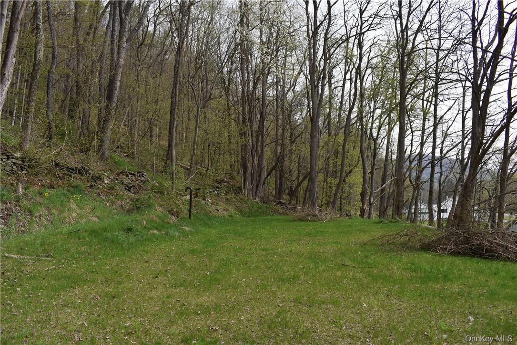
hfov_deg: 67.4
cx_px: 258
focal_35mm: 27
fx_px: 388
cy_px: 172
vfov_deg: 47.9
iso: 320
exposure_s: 1/500
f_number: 8
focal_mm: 18
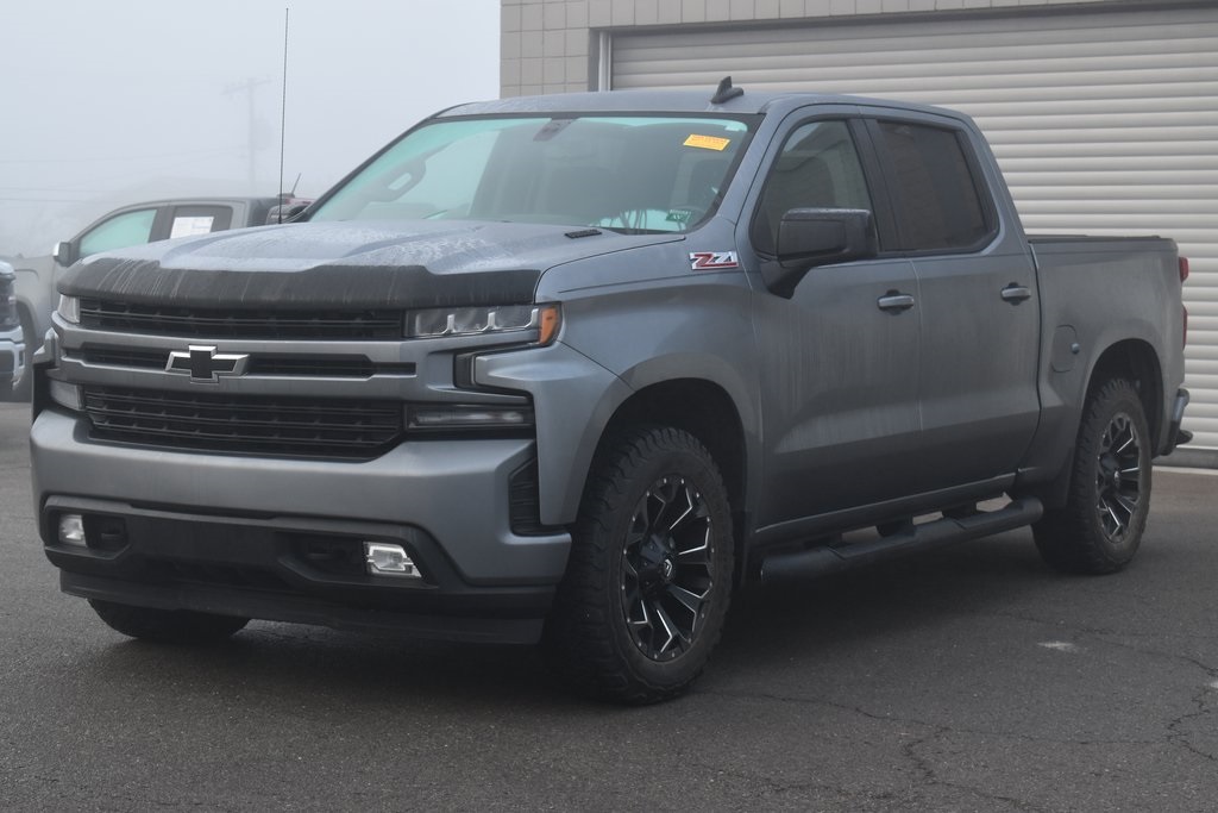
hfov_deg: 28.1
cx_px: 609
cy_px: 406
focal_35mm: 72
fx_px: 2436
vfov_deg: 18.9
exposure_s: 1/160
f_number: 6.3
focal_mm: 48
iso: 400
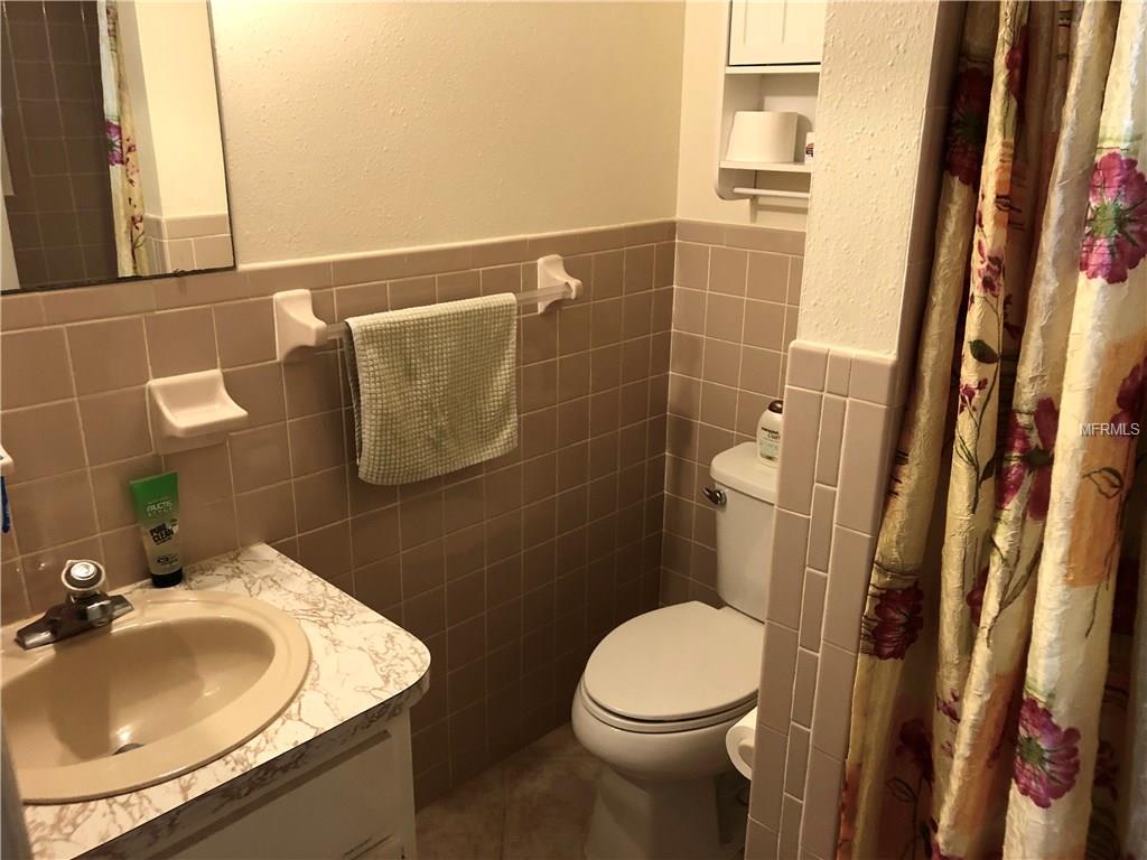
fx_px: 928
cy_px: 430
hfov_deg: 63.4
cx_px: 574
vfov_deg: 49.7
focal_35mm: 28
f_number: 1.8
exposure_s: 1/15
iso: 64
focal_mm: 3.99
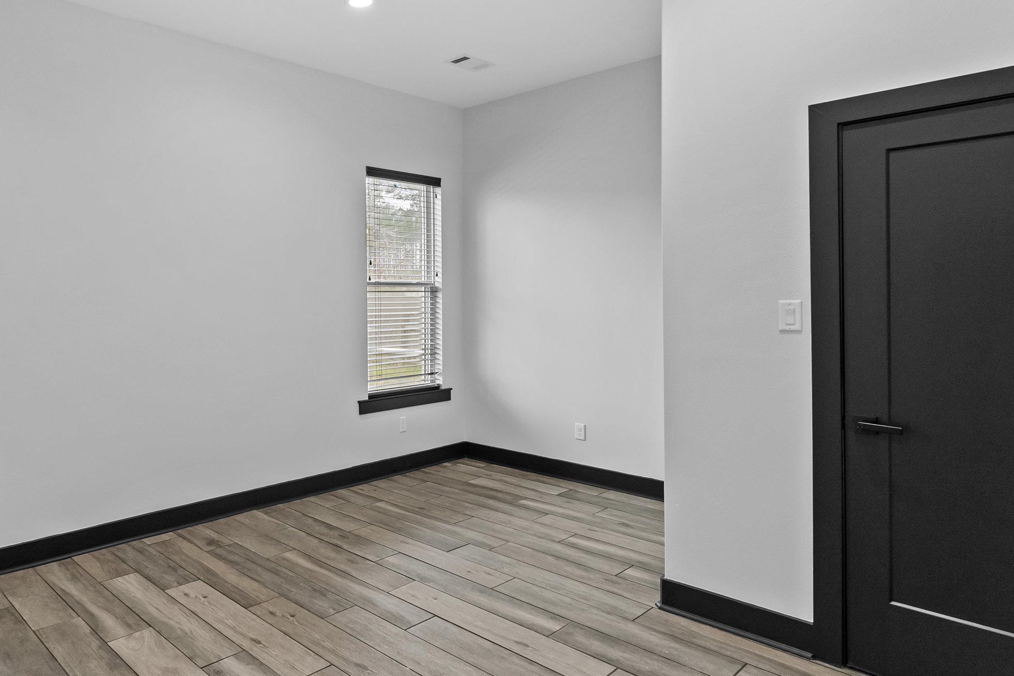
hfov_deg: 74.8
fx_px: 620
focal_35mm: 22
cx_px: 298
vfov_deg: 56.5
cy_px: 253
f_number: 5
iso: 400
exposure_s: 1/30
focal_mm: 14
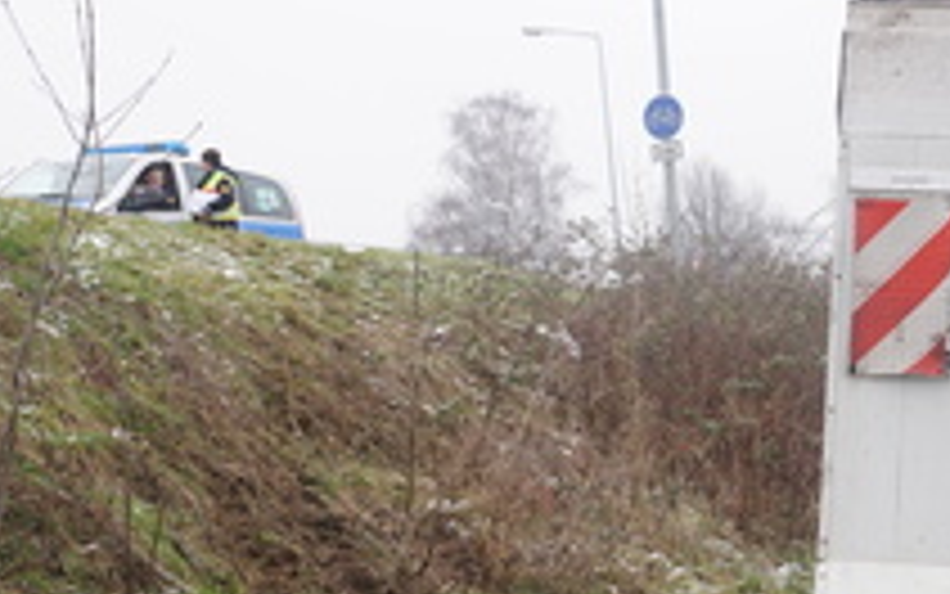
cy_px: 544
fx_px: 2098
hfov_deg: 25.3
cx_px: 698
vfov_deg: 15.9
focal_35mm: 81
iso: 160
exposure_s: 1/160
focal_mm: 28
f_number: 4
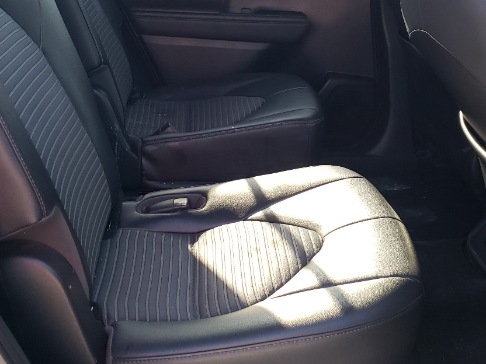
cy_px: 111
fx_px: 702
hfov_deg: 37.9
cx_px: 315
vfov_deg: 28.8
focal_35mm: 50
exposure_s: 1/120
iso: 65
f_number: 1.5
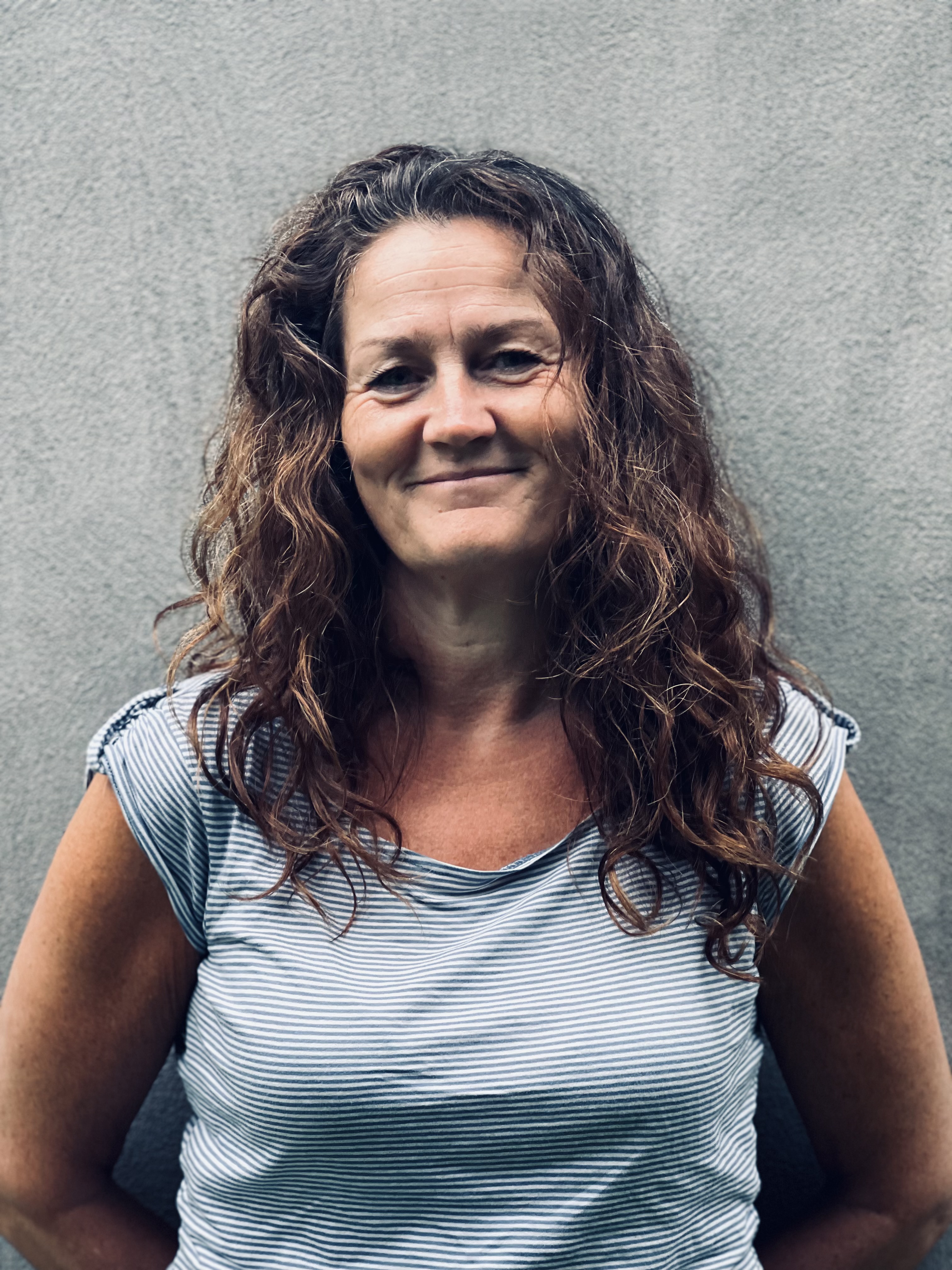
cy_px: 635
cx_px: 476
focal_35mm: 77
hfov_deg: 19.1
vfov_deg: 25.3
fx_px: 2824
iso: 200
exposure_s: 1/121
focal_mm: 9
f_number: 2.8
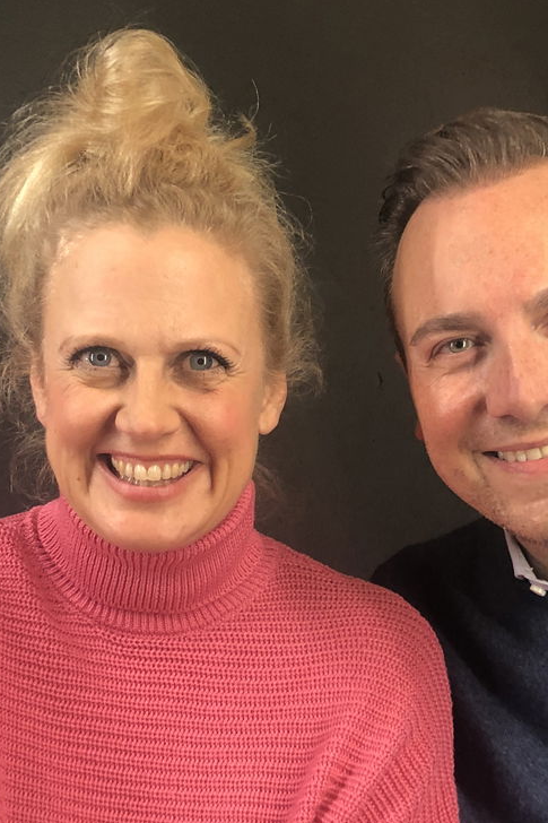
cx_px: 295
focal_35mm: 64
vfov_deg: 31.2
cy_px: 557
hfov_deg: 21.2
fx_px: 1462
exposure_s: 1/17
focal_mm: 4
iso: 40
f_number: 1.8
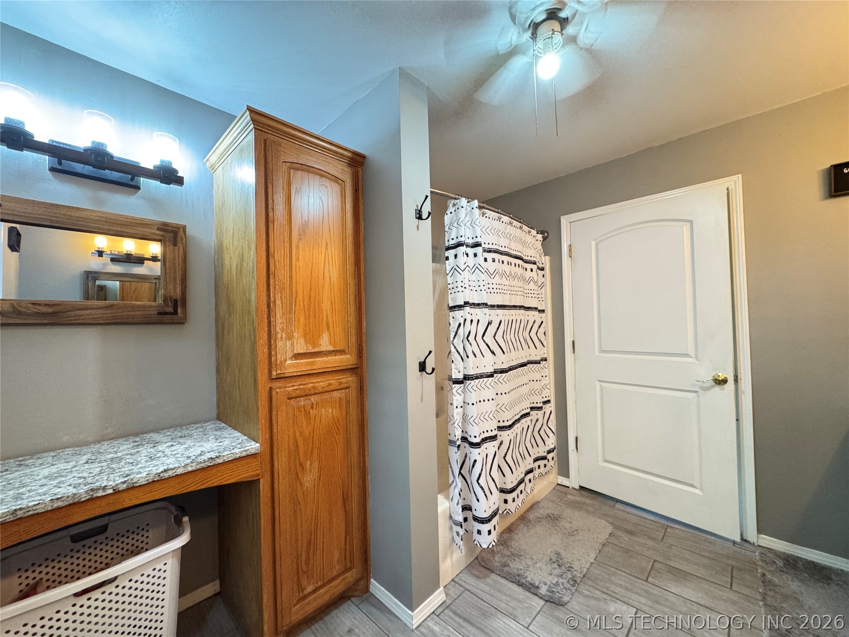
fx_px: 343
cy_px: 318
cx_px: 424
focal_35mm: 14
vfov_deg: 85.7
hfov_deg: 102.1
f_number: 2.2
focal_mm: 2.22
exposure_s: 1/60
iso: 640
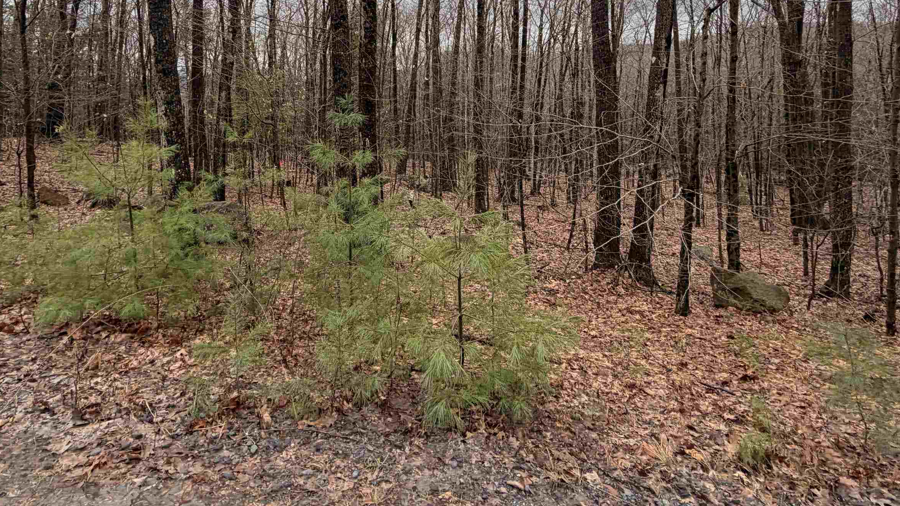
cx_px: 433
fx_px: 477
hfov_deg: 86.6
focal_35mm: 20
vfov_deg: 52.0
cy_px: 95
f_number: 2.2
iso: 50
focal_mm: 2.22
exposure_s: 1/502
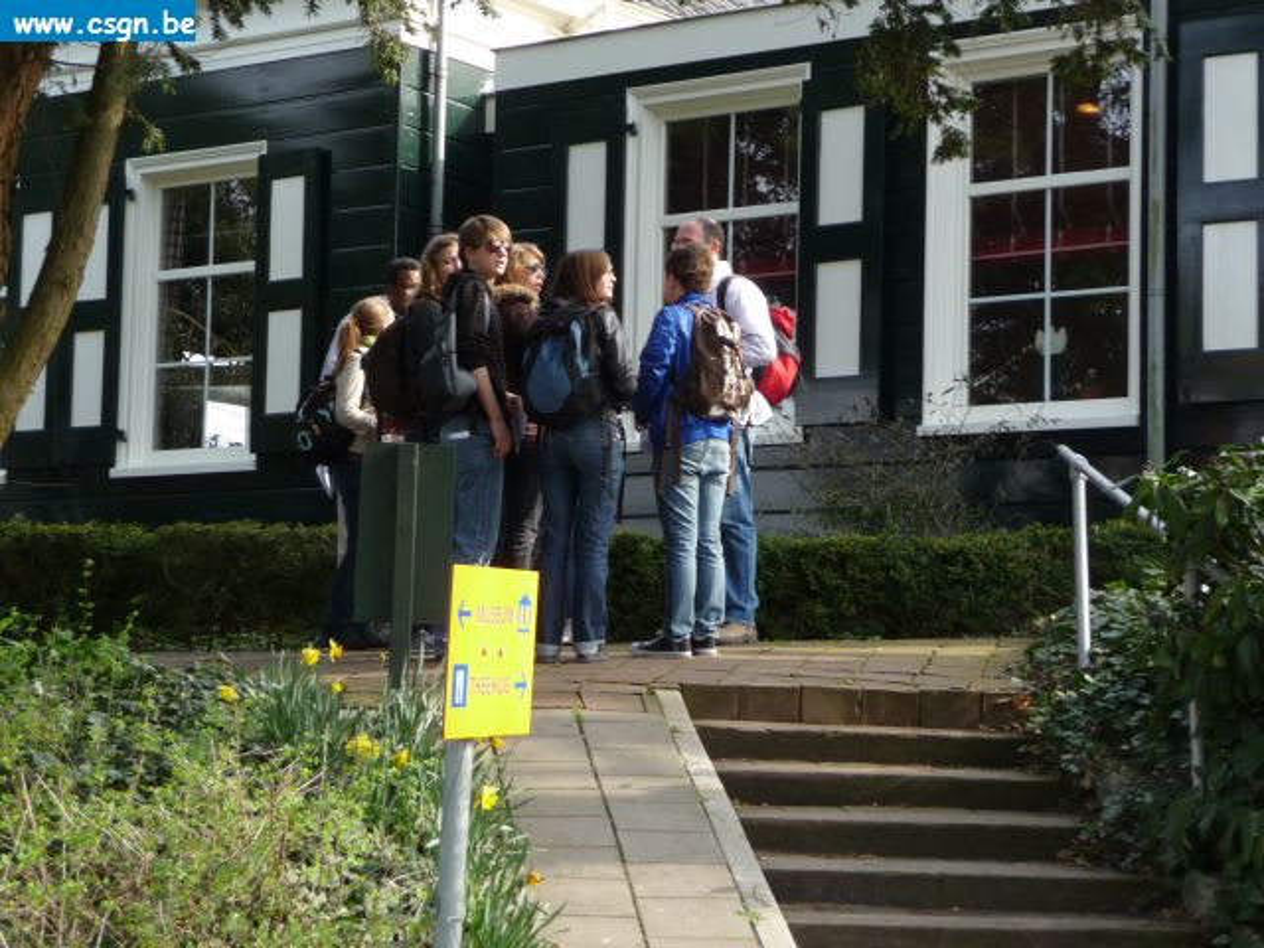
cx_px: 632
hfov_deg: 25.3
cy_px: 474
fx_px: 2812
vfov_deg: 19.1
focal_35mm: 77
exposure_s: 1/100
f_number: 4.6
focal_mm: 13.1
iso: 100
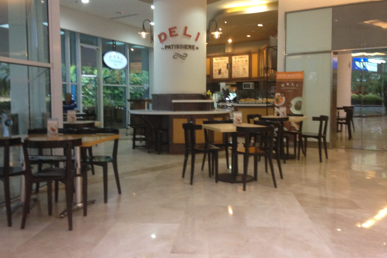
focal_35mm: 35
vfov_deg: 37.8
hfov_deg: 54.4
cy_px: 111
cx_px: 191
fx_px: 376
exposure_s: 1/20
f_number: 2.4
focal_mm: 4.12
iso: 250
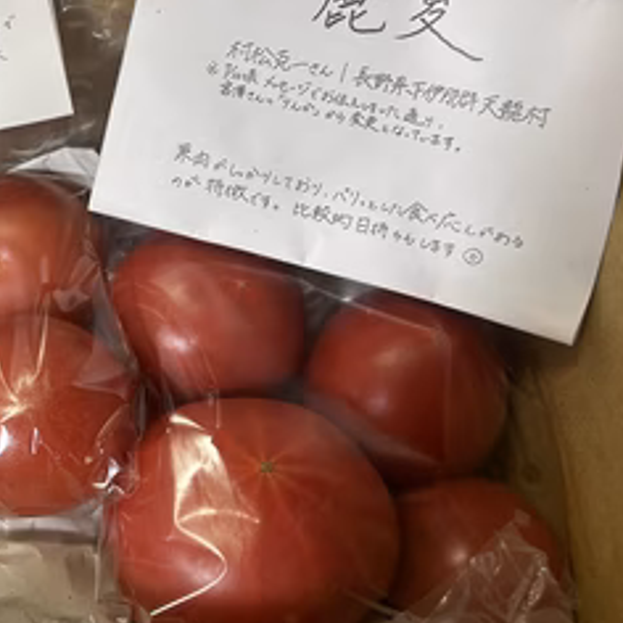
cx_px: 114
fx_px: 794
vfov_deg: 42.7
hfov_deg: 40.8
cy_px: 256
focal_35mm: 39
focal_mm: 5.7
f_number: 1.5
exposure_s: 1/60
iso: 80
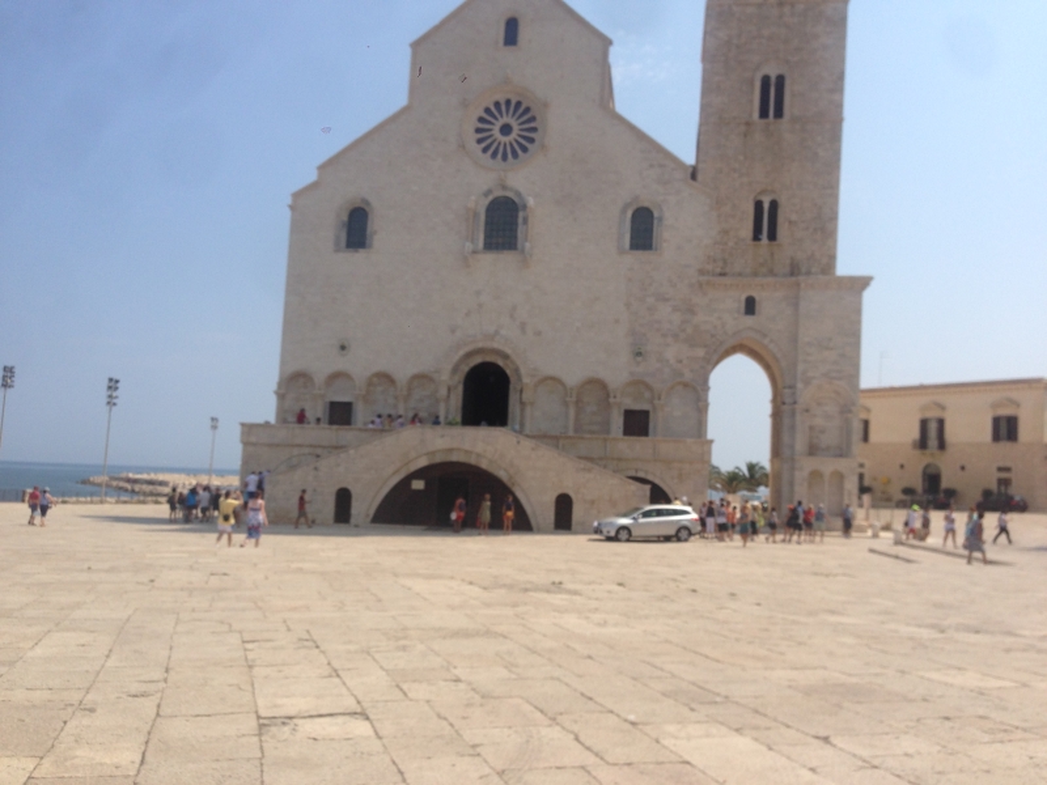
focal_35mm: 33
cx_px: 524
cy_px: 392
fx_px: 998
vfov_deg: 42.9
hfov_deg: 55.4
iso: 50
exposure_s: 1/2710
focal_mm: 4.12
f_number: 2.4
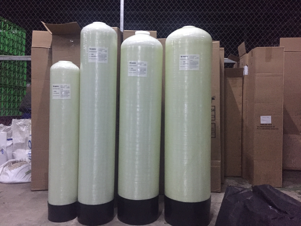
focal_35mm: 29
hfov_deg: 61.7
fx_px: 252
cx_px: 150
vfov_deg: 48.2
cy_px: 113
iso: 400
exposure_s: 1/17
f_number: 2.2
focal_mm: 4.15
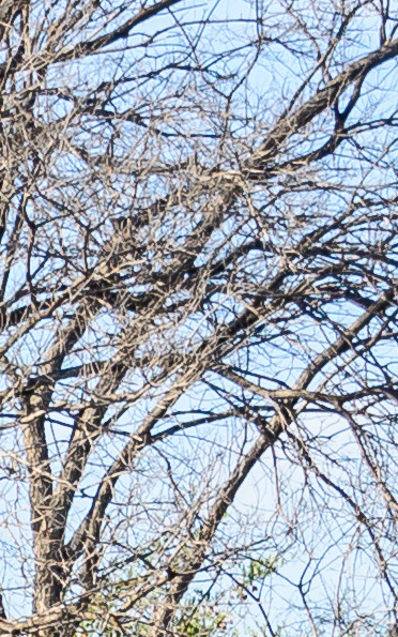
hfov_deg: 2.6
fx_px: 8589
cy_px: 1246
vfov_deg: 4.2
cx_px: -930
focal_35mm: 495
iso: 250
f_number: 8
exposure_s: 1/250
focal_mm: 48
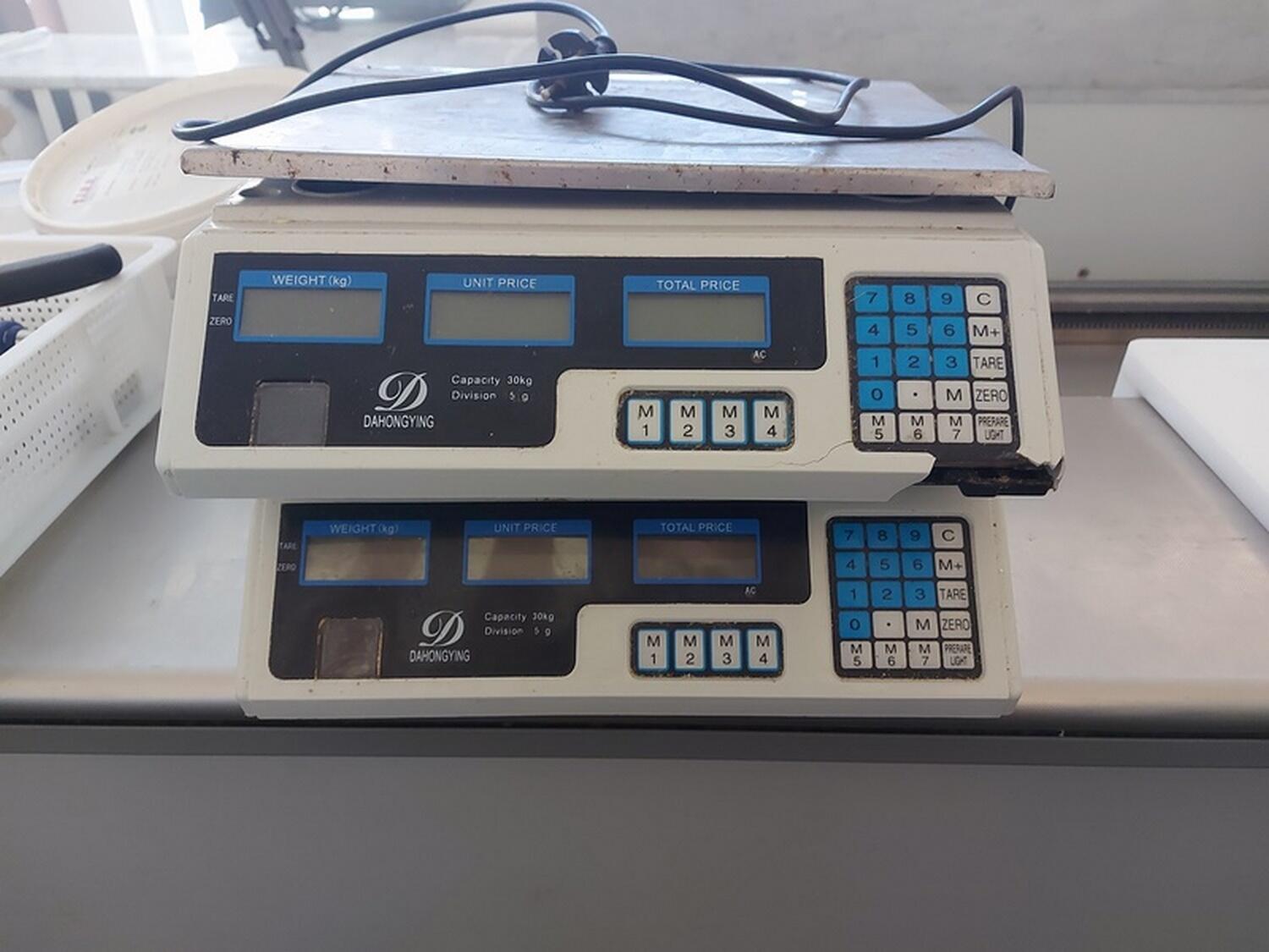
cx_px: 634
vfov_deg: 56.8
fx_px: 880
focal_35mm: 24
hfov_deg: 71.6
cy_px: 476
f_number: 1.8
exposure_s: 1/25
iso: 400
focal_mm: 5.23
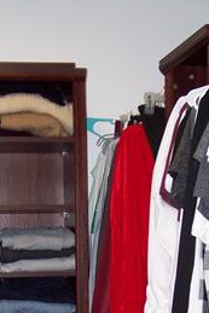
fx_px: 817
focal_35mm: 94
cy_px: 329
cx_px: 74
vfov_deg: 20.8
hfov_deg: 14.6
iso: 100
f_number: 2.8
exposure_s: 1/60
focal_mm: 8
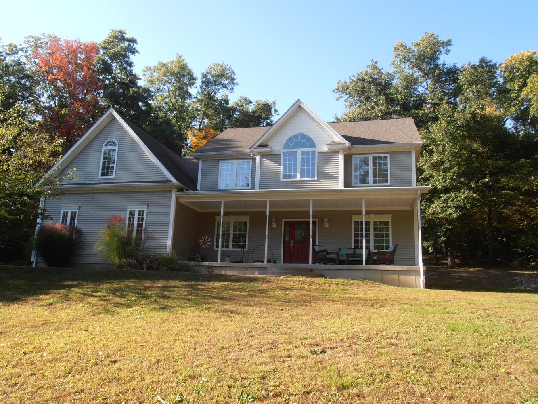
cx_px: 269
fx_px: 466
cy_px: 202
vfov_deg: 46.8
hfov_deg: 60.0
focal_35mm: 30
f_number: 3.5
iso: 80
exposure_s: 1/320
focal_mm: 5.25
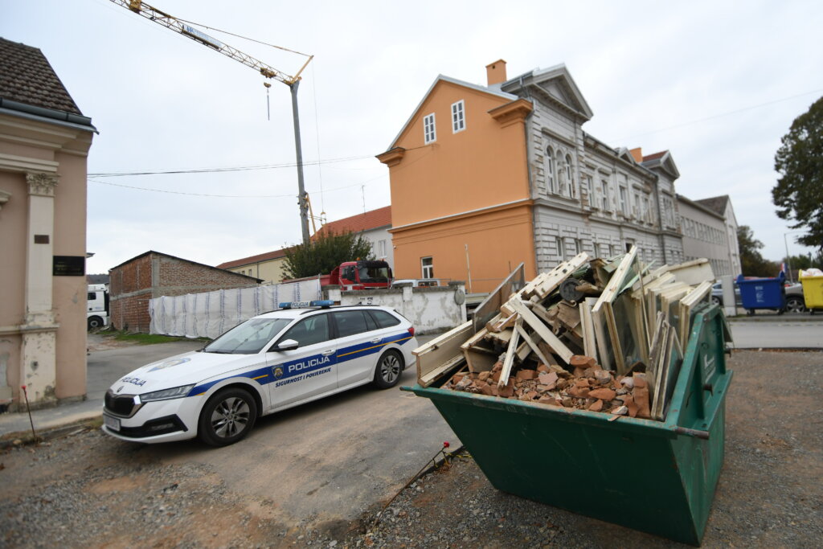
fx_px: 412
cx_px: 412
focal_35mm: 18
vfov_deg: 67.4
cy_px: 274
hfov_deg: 90.0
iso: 400
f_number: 4
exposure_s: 1/800
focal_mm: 12
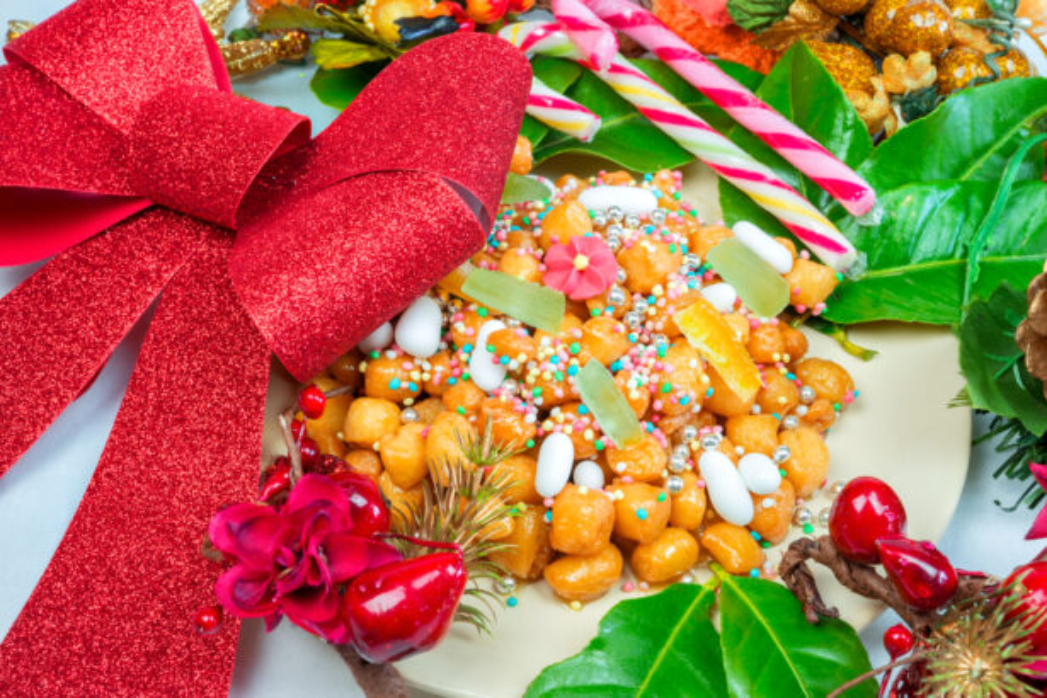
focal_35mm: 60
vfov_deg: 22.6
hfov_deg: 33.4
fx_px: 1745
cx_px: 524
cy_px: 349
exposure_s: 2
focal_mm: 60
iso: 100
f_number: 18
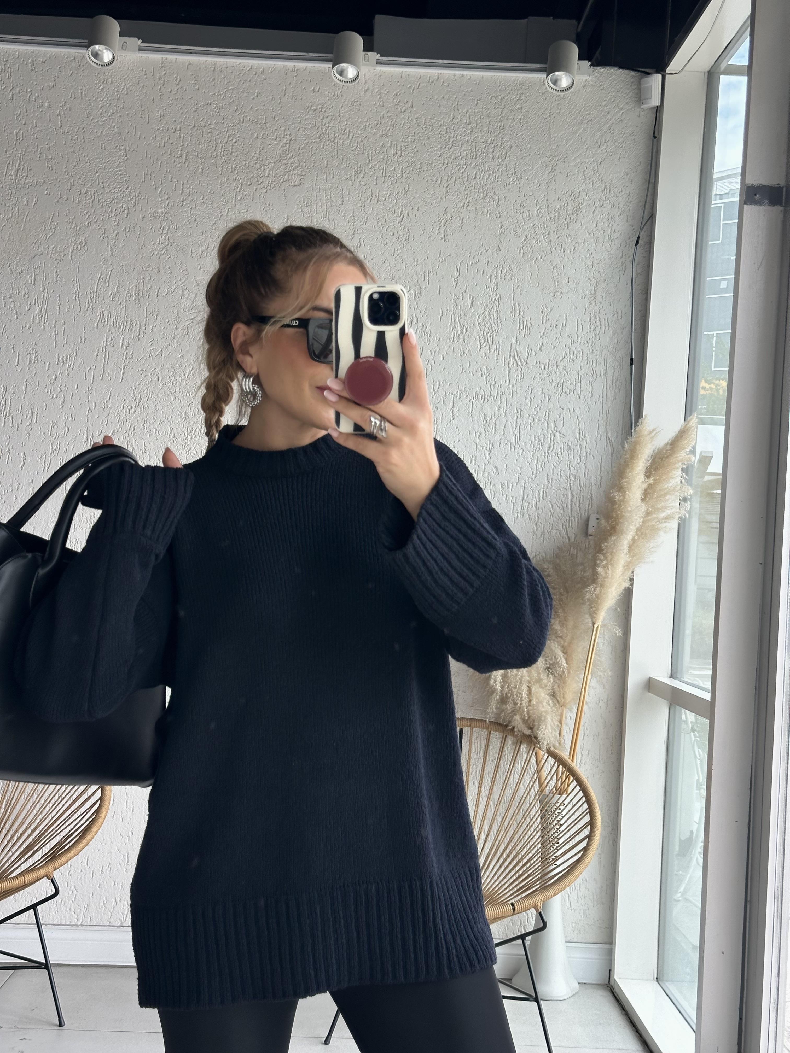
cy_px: 526
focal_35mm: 48
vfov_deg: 39.7
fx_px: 1461
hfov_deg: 30.3
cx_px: 395
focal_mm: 6.86
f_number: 1.78
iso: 64
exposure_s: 1/431
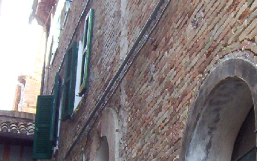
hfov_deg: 20.4
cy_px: 141
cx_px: 200
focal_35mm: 101
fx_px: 708
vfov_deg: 12.9
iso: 100
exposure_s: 1/69.8
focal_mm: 5.54
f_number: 2.76
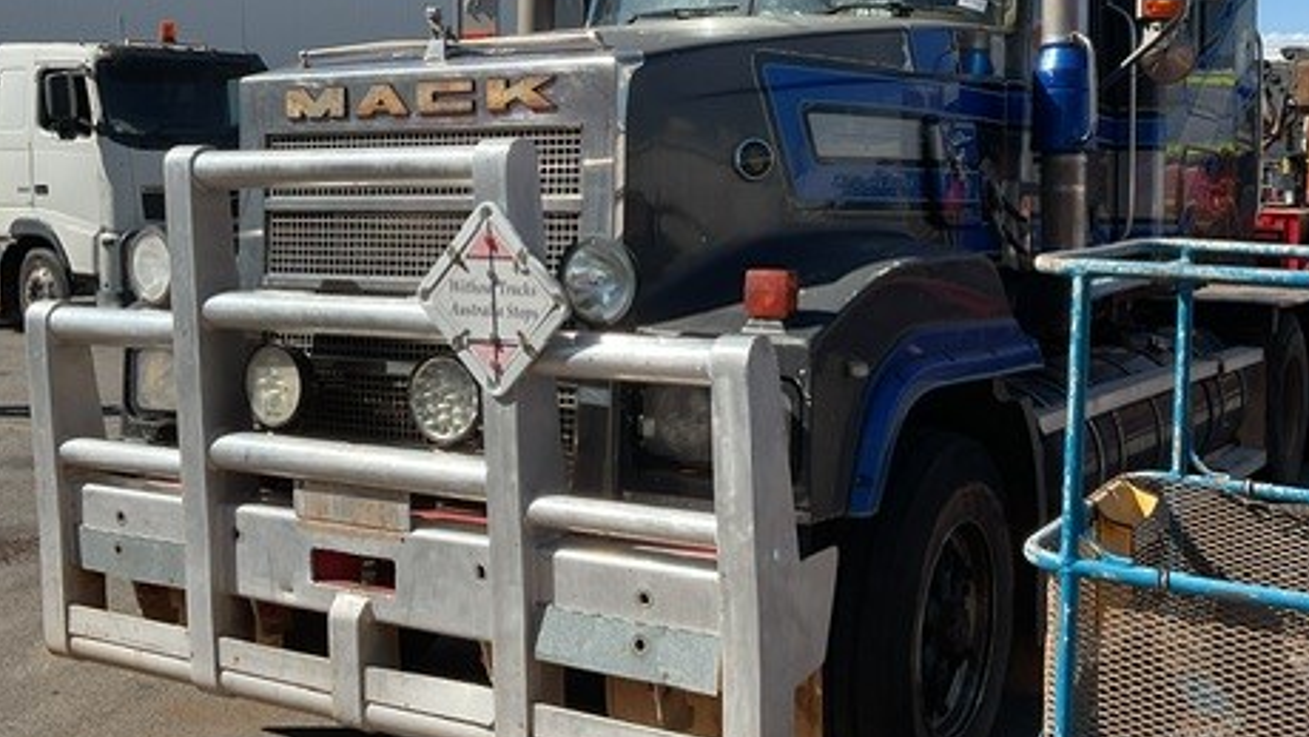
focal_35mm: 44
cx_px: 760
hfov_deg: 46.2
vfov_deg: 26.9
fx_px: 1528
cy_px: 228
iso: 16
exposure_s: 1/1786
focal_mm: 3
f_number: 1.8
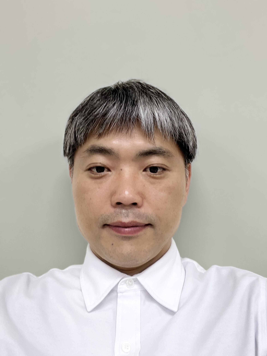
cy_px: 178
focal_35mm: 30
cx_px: 134
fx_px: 309
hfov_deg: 46.8
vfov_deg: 60.0
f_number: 2.2
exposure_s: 1/60
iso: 50
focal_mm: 2.71
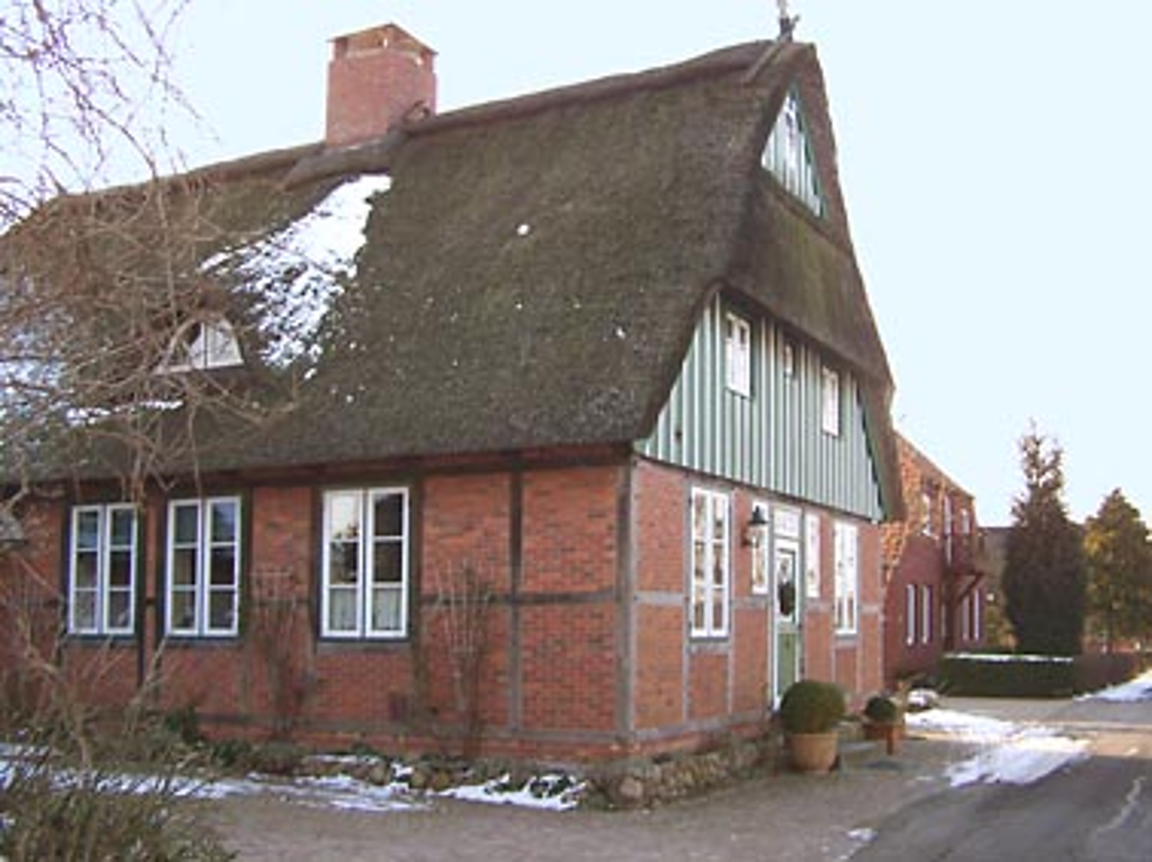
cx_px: 576
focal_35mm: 38
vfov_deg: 37.7
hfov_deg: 49.0
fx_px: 1264
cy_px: 431
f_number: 2.8
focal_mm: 6.3
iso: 64
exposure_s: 1/100
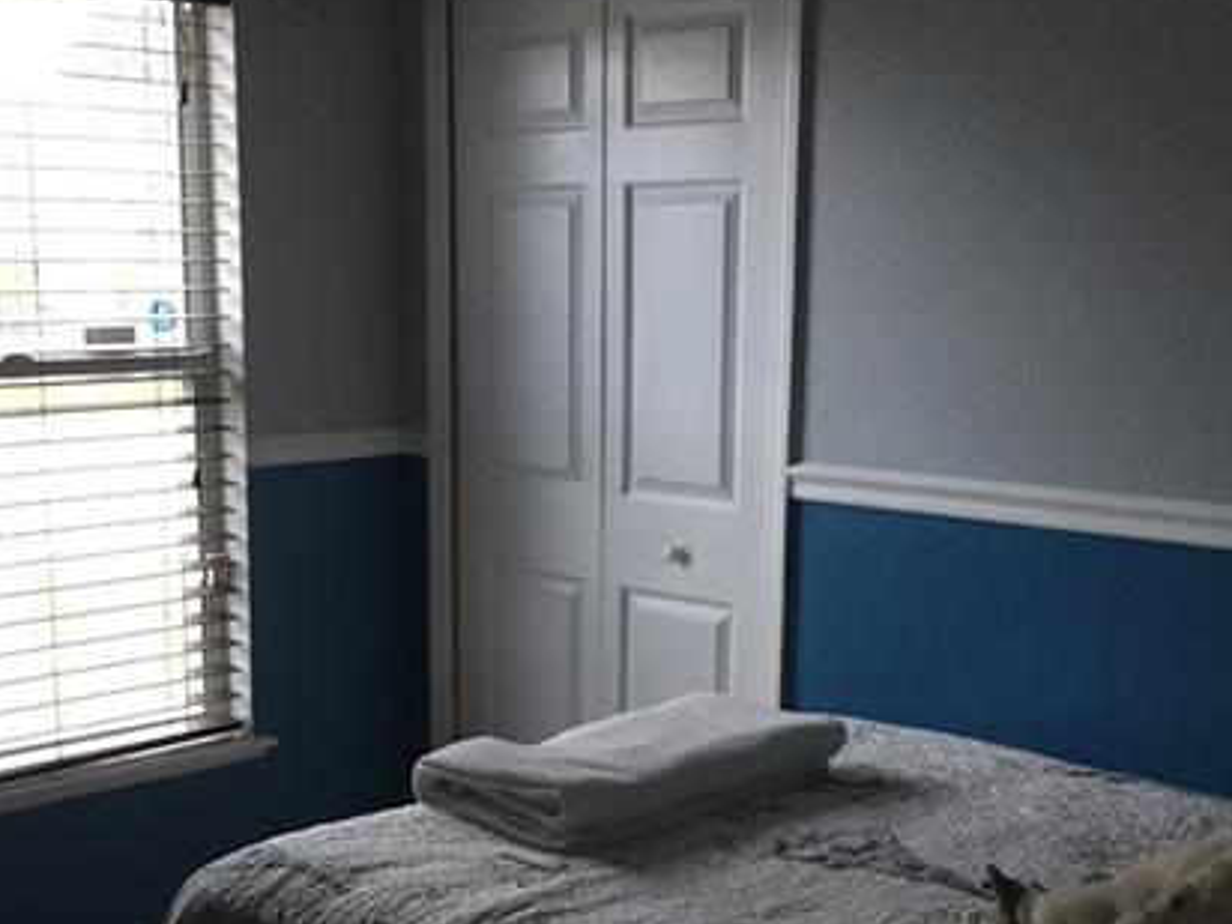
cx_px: 517
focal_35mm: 54
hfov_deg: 35.5
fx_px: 1922
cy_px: 625
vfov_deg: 26.9
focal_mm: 4.15
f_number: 2.2
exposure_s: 1/30
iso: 50
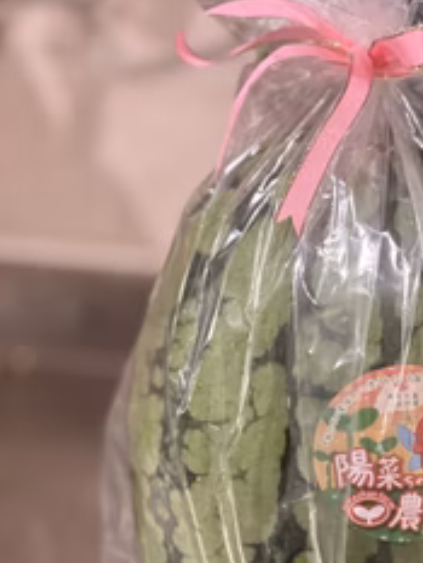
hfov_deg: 11.2
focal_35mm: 132
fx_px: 2149
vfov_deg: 14.9
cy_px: 365
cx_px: 360
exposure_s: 1/14
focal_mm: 9
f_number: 2.8
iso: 400
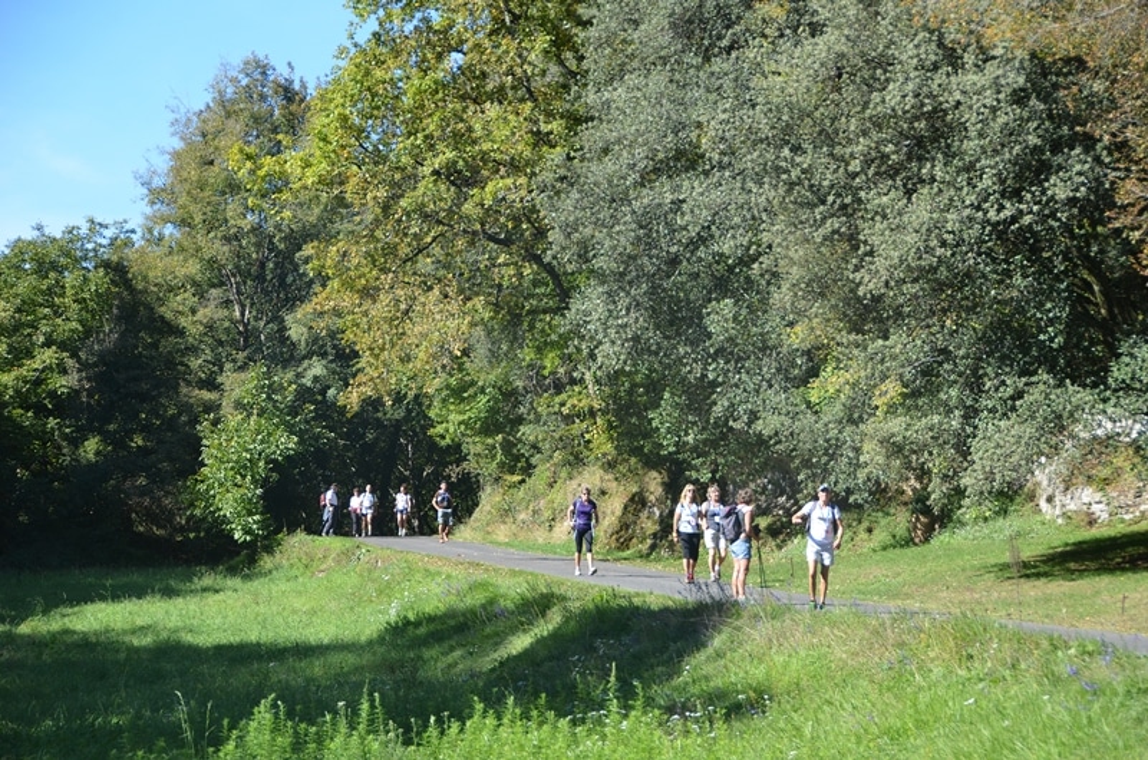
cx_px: 574
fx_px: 3342
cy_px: 380
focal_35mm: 105
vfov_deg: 13.0
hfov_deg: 19.5
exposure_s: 1/500
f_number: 5.6
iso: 250
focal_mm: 70
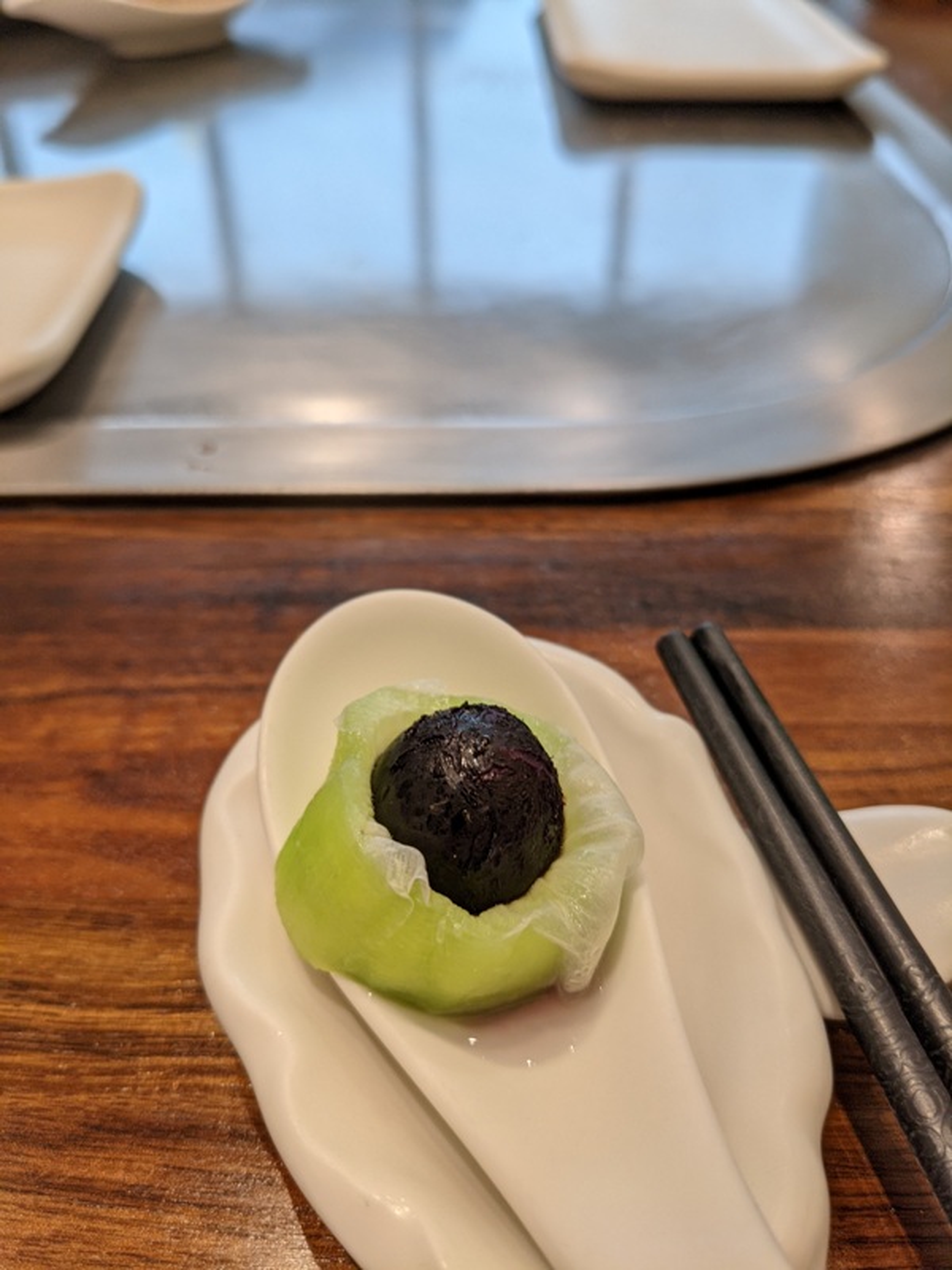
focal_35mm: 27
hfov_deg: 51.4
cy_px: 635
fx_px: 990
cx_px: 476
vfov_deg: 65.3
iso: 59
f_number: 1.73
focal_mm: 4.38
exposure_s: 1/42
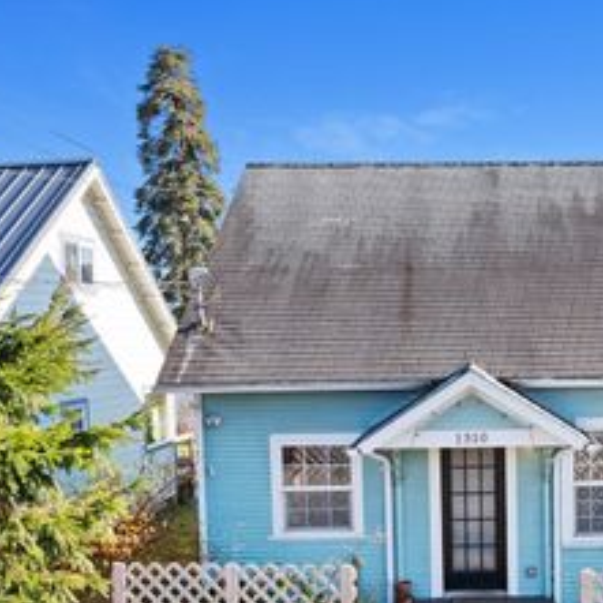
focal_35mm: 48
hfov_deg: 34.4
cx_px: 469
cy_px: 423
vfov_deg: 34.9
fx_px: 946
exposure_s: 1/1600
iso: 360
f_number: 2.8
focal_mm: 12.29
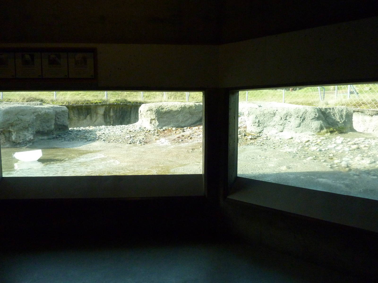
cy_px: 142
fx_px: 273
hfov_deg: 69.4
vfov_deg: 54.9
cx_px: 189
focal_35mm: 25
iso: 400
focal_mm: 4.1
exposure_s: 1/500
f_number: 3.3
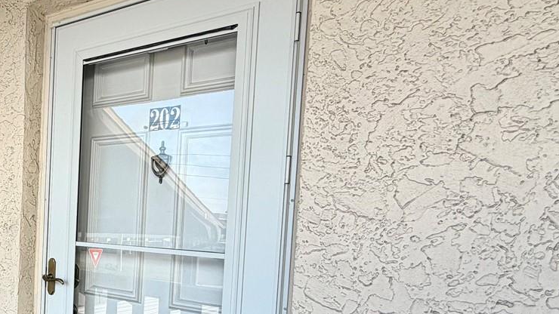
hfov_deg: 52.2
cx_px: 54
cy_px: 240
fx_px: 489
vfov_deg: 34.8
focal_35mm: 33
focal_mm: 2.22
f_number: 2.2
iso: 40
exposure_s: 1/233
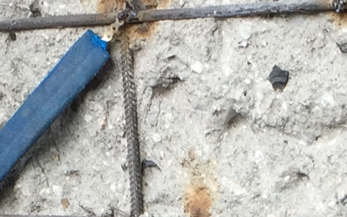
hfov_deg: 11.2
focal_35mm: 185
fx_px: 1750
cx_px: 327
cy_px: 434
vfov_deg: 6.9
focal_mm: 4.15
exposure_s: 1/151
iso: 32
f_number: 2.2
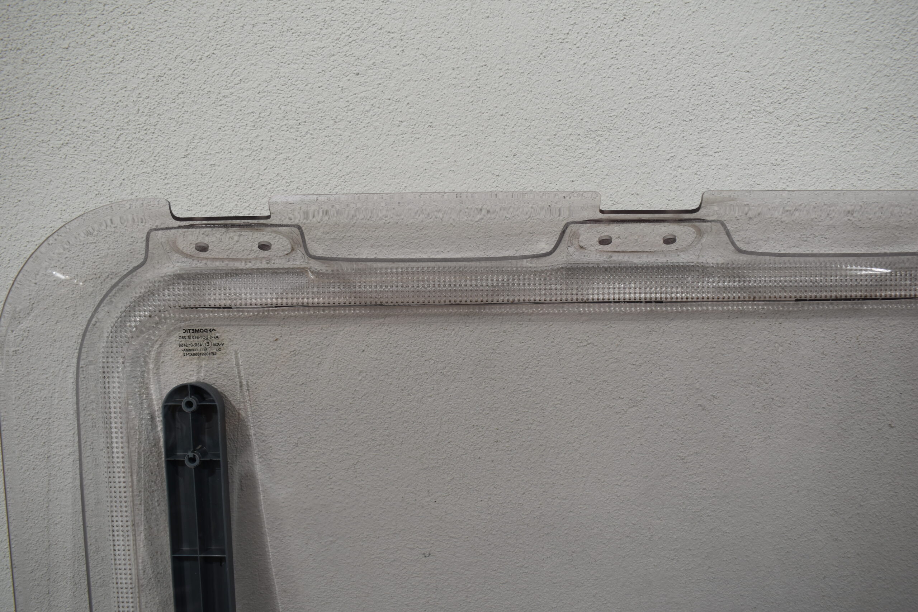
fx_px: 803
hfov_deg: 59.5
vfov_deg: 41.7
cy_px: 306
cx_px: 459
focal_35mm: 32
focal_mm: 21
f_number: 5.6
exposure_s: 1/125
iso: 250
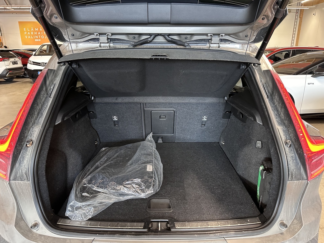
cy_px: 122
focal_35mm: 24
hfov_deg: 71.6
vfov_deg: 56.8
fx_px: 225
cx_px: 162
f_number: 1.78
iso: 640
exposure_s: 1/60
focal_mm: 6.86
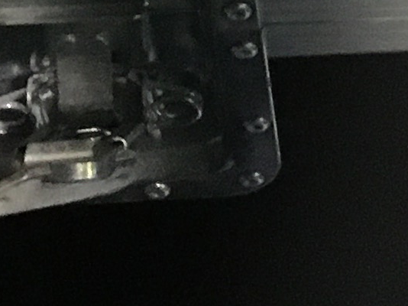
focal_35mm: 219
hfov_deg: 8.7
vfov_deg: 6.3
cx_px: 712
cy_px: -563
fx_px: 2580
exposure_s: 1/17
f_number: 2.2
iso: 250
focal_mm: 4.15
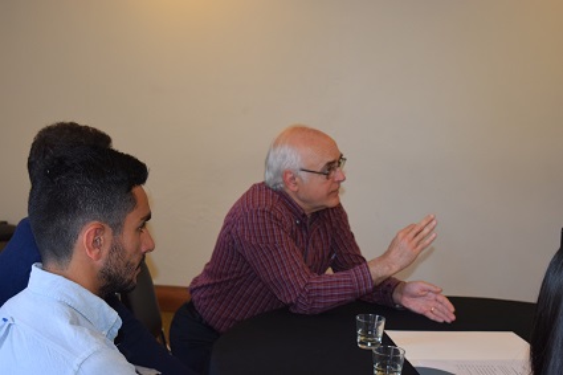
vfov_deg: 22.6
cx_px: 282
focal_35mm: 60
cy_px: 188
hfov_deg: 33.4
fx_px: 938
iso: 800
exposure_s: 1/60
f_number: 5
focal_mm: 40
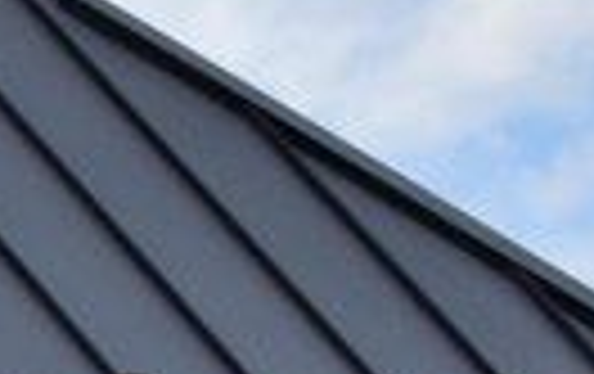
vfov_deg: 3.6
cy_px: 1401
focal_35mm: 355
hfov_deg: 5.4
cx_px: -1526
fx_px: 5757
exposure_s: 1/500
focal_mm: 30
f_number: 11
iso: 320
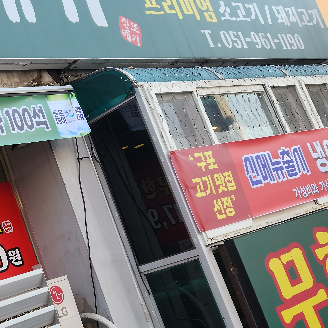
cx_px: -34
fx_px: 622
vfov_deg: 29.6
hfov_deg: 27.1
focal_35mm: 58
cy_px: 160
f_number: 1.8
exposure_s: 1/250
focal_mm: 5.4
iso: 20
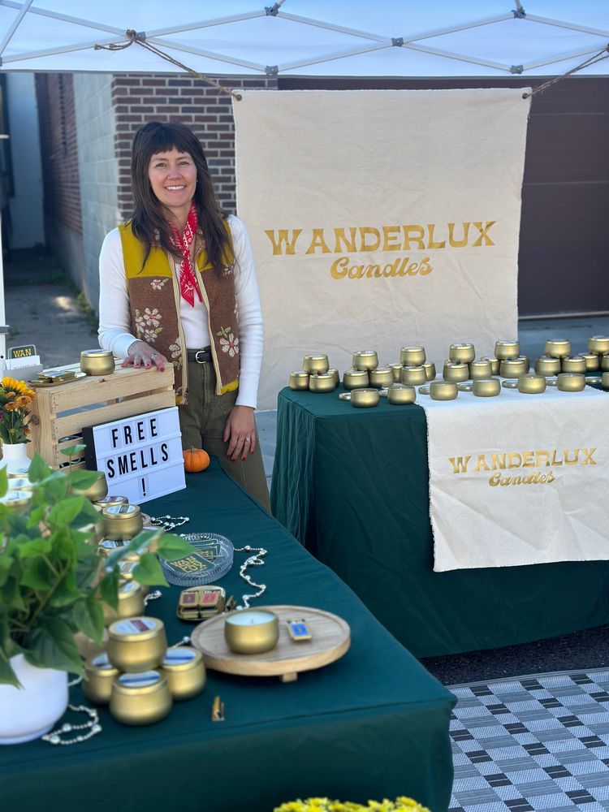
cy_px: 406
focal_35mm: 48
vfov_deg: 39.7
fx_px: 1126
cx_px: 304
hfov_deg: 30.3
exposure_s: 1/1000
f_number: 1.78
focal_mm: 6.86
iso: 80
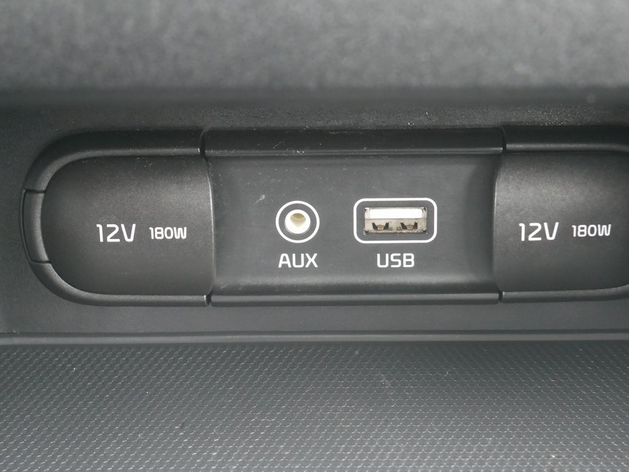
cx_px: 347
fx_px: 1291
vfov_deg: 20.7
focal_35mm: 71
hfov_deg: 27.4
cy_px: 248
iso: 3200
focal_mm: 32
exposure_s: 1/20
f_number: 5.4
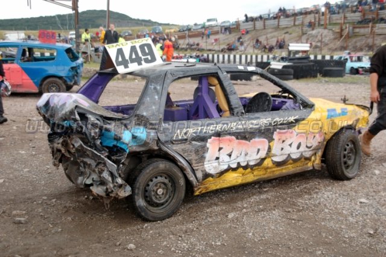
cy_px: 128
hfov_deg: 38.9
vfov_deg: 26.5
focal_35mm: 51
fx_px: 547
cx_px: 193
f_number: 4.5
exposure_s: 1/500
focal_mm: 34
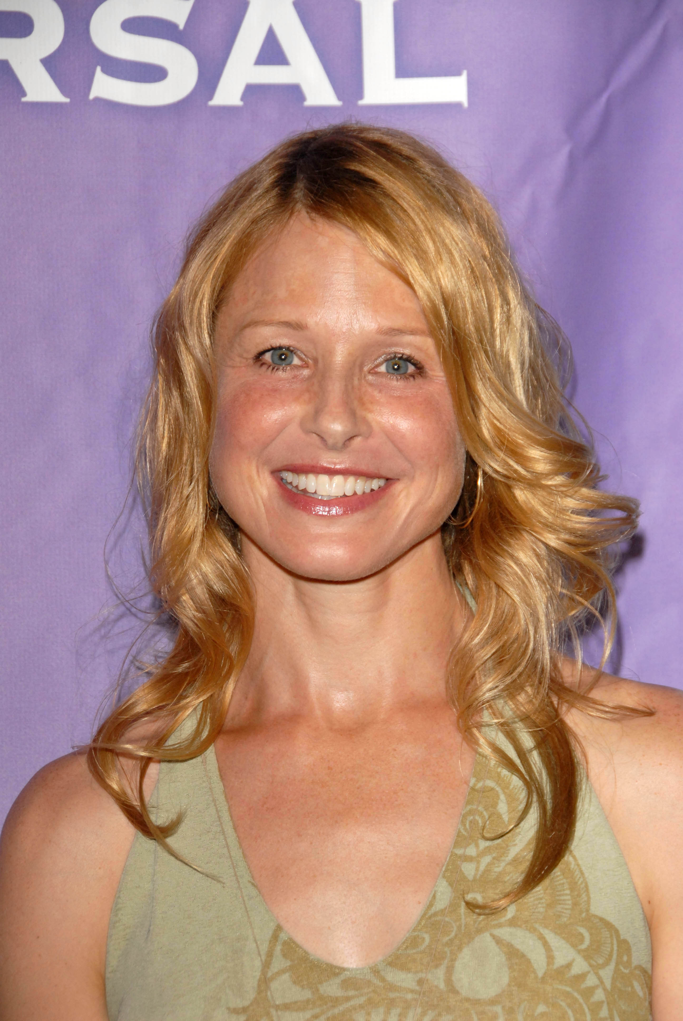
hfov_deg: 8.7
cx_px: 342
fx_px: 4469
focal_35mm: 158
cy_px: 510
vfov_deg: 13.0
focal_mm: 105
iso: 400
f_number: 8
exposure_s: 1/200
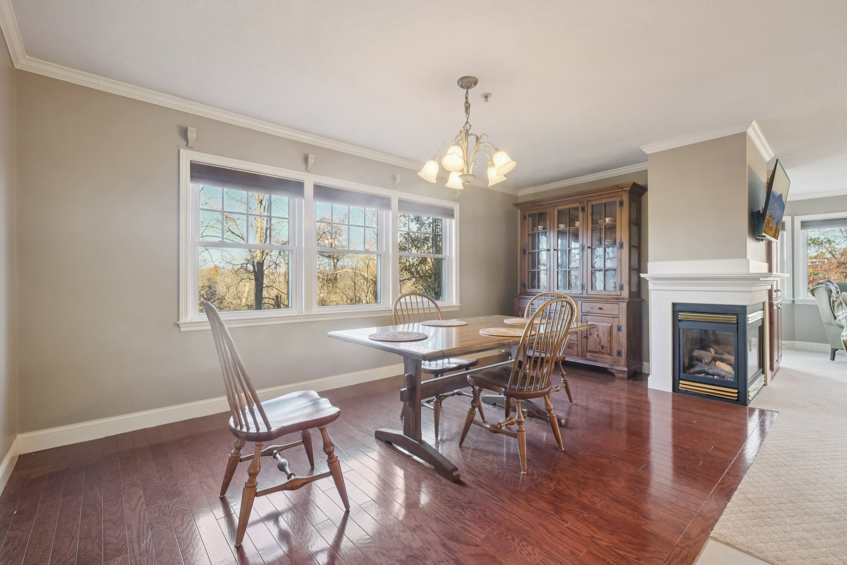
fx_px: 353
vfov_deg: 77.3
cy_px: 282
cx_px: 424
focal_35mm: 15
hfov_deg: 100.4
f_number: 5.6
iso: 400
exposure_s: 1/7
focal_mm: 10
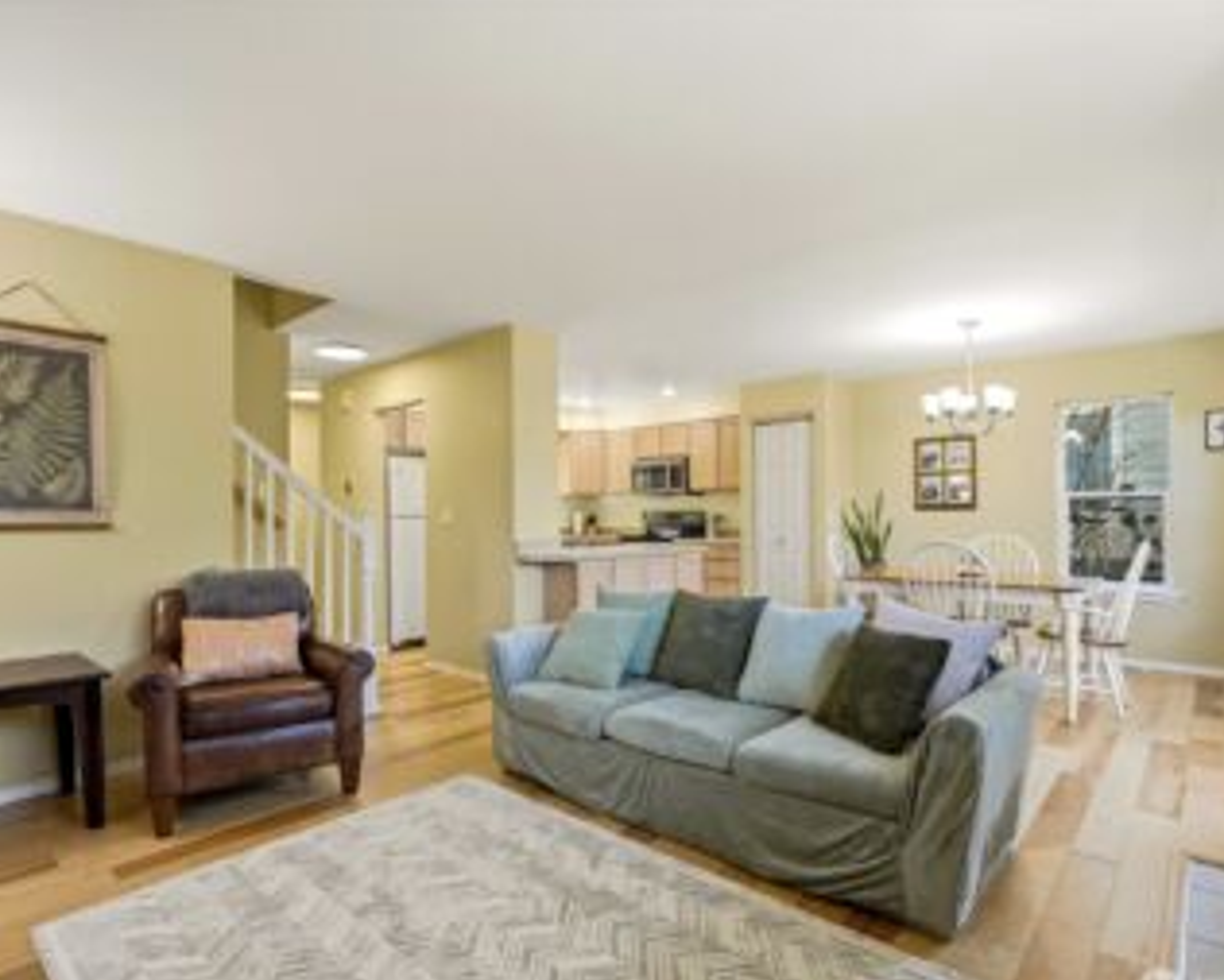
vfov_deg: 69.2
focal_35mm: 20
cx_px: 585
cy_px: 509
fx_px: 710
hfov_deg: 81.5
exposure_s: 1/160
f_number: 9
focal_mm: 16.5
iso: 400
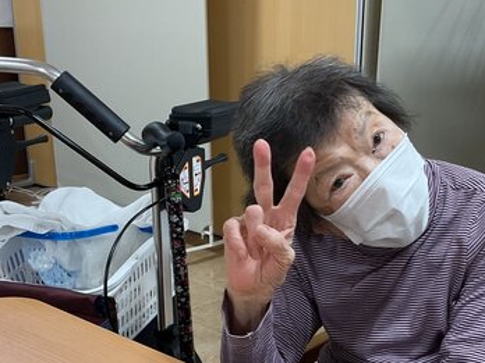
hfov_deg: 37.5
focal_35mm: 50
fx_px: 701
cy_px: 264
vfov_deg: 28.7
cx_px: 344
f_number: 1.8
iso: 50
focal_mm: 3
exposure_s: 1/100
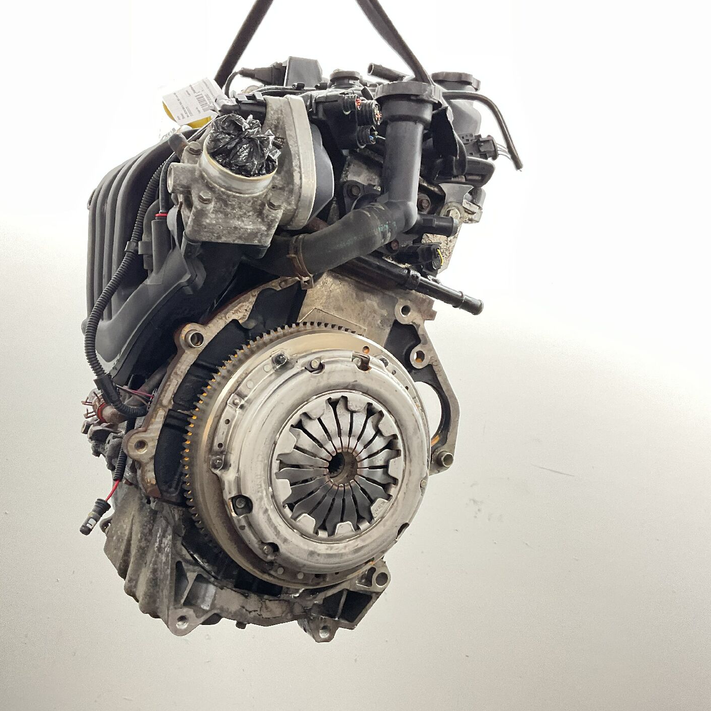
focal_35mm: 35
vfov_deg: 47.2
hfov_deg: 46.9
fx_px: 813
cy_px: 354
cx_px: 282
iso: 160
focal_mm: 3
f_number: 1.8
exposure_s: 1/50
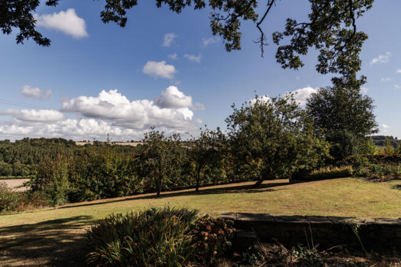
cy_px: 134
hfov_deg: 73.7
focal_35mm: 24
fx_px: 267
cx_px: 200
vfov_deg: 53.2
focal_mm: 24
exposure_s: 1/1250
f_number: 8
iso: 200
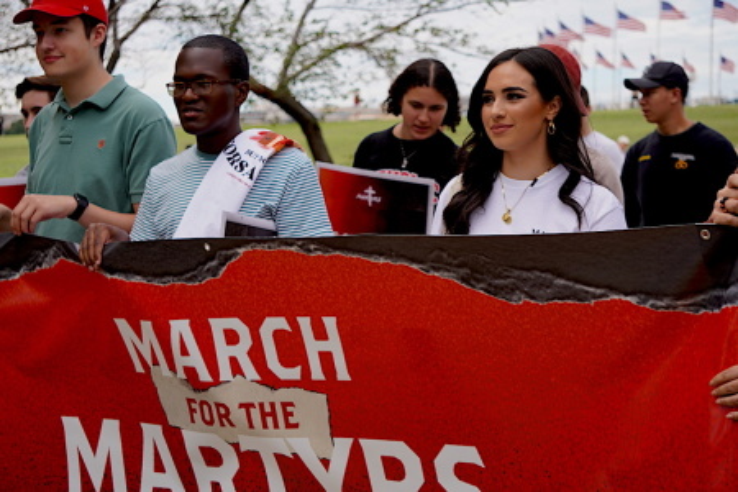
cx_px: 369
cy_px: 246
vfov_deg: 16.3
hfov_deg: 24.2
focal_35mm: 84
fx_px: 1722
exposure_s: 1/200
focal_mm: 56
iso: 100
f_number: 5
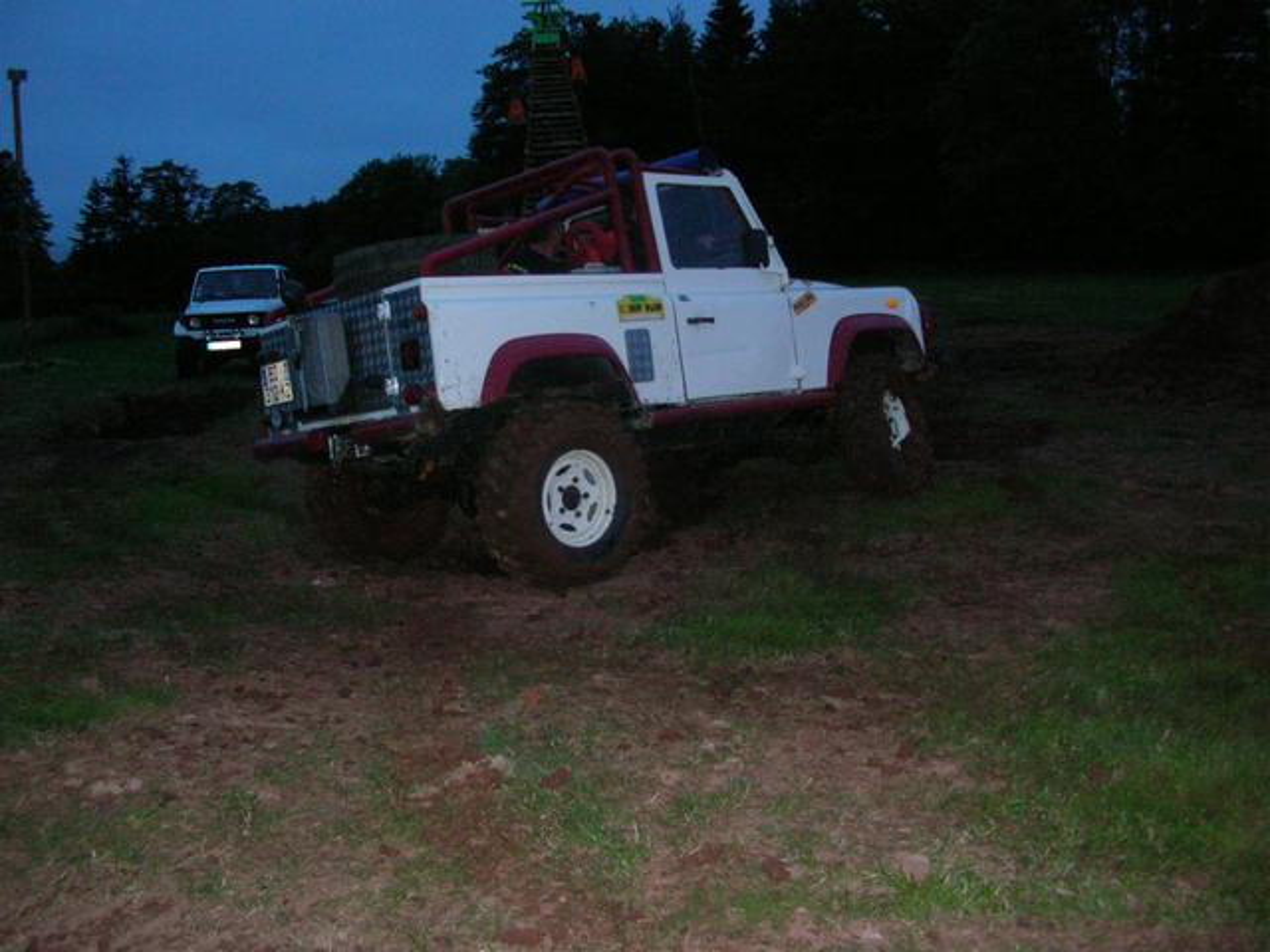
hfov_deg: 52.6
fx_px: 1284
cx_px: 635
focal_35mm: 35
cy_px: 476
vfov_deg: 40.7
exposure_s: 1/60.1
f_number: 2.8
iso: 200
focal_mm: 5.8
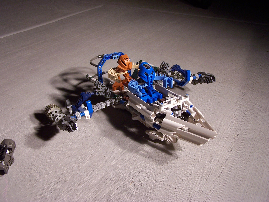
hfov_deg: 49.0
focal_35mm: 38
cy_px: 101
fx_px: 295
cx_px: 134
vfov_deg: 37.7
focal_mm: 6.3
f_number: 2.8
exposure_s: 1/30
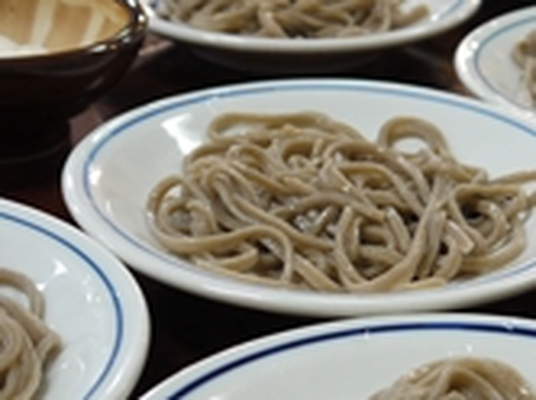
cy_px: 271
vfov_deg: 15.6
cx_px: 400
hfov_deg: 20.7
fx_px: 1453
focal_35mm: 94
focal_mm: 14
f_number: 3.5
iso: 400
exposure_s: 1/15
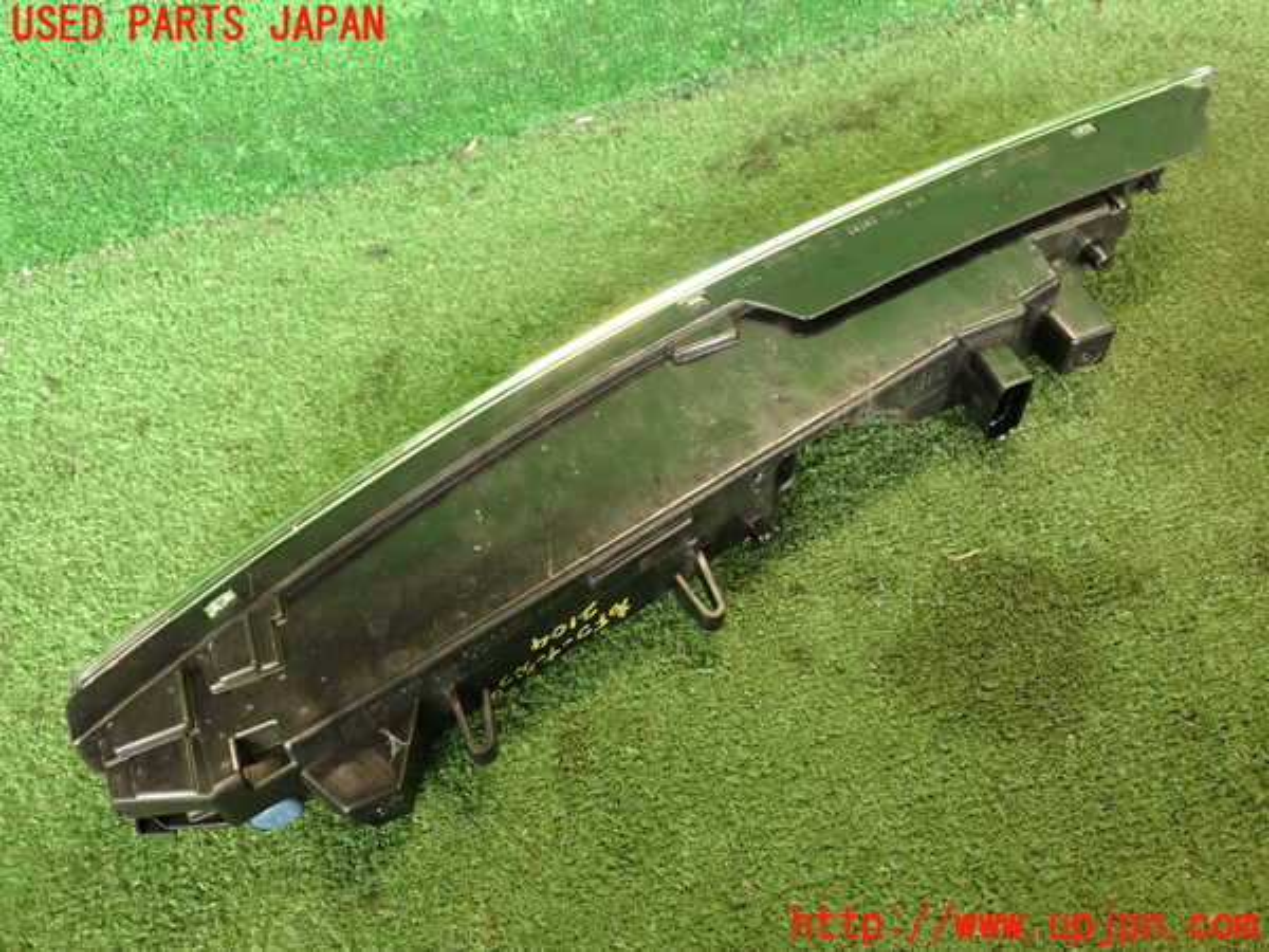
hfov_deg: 56.8
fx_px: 1173
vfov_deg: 44.2
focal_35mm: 32
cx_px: 634
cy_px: 476
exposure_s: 1/30
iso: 400
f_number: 2.4
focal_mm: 5.79
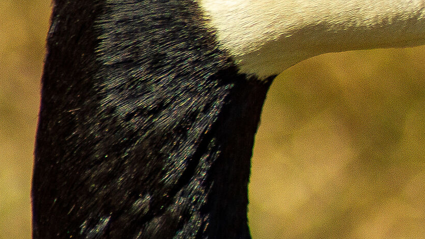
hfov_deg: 1.6
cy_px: -37
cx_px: 553
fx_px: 15423
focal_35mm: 1369
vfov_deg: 0.9
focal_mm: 300
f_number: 7.1
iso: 400
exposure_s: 1/2000
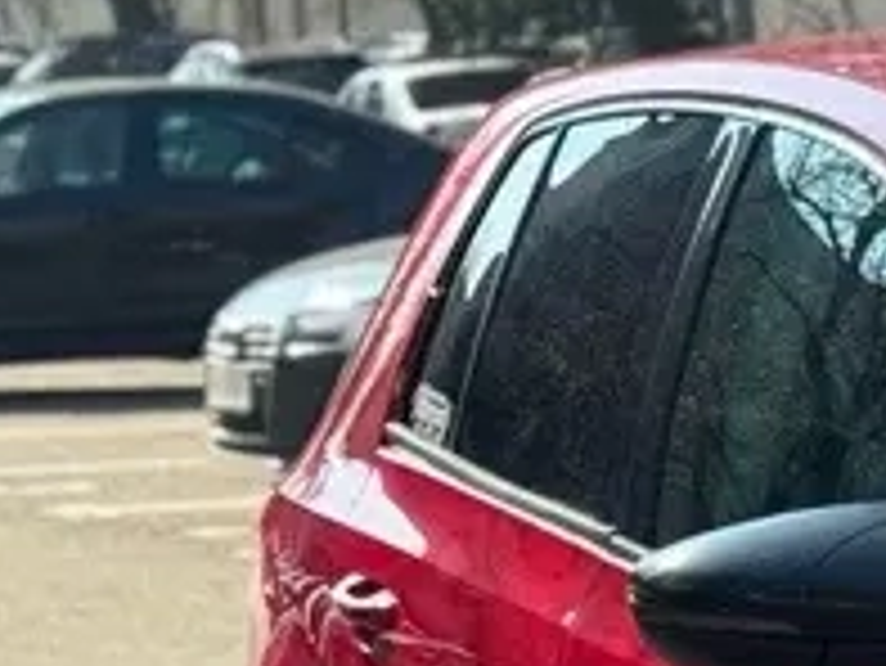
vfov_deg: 6.1
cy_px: 868
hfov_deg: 7.8
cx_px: 1592
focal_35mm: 244
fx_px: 6249
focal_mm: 6.76
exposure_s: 1/1770
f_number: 1.78
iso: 64
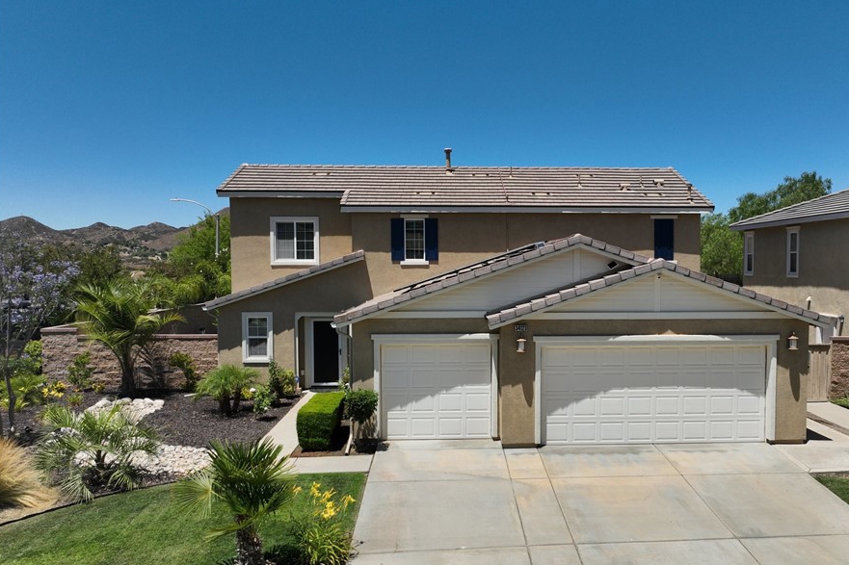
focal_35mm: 29
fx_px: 684
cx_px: 487
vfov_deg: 44.9
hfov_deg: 63.4
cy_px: 299
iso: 110
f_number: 2.8
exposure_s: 1/3200
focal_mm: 12.29
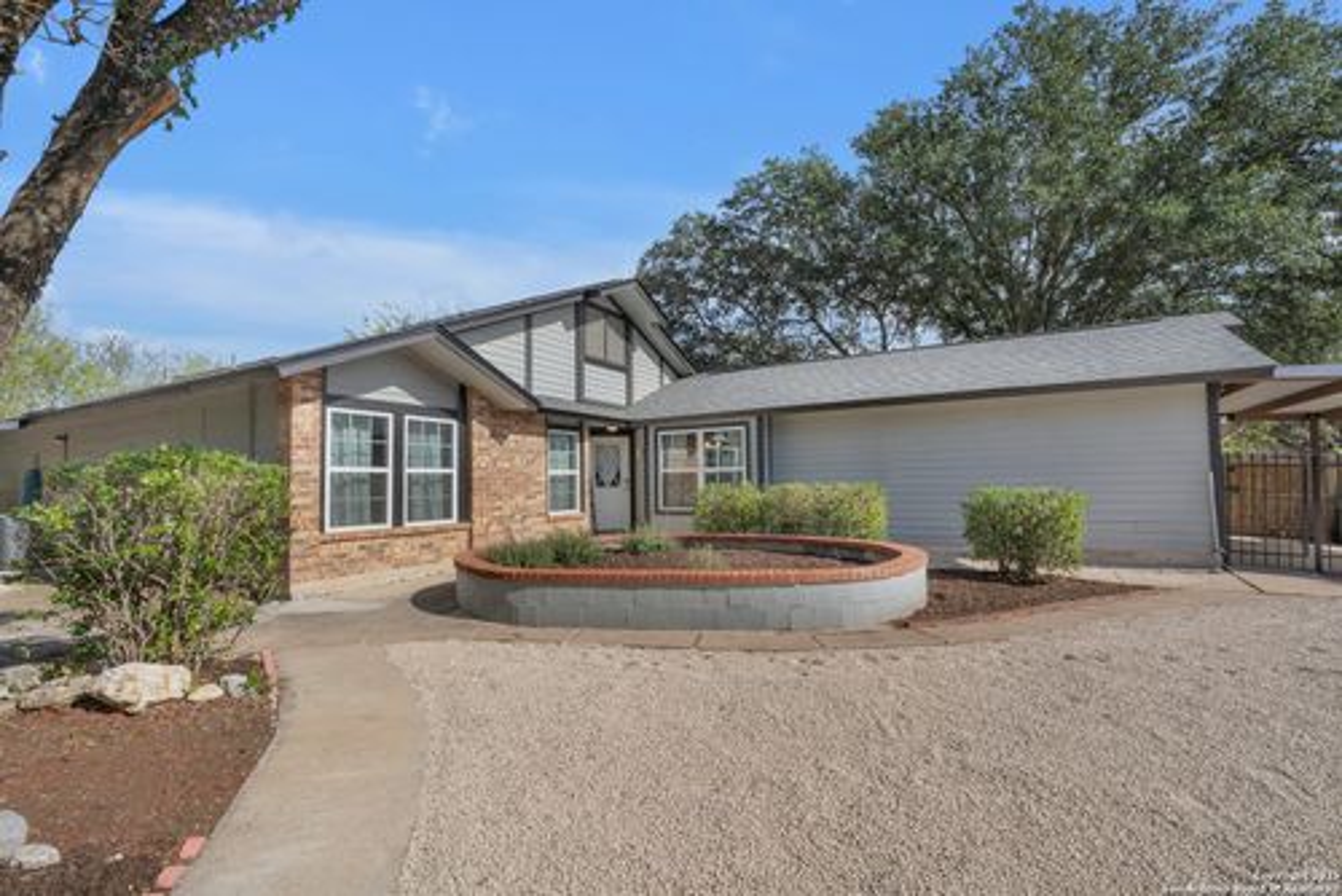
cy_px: 448
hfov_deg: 96.7
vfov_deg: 73.8
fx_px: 597
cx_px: 671
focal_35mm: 16
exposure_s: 1/640
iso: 100
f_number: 14
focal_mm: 16
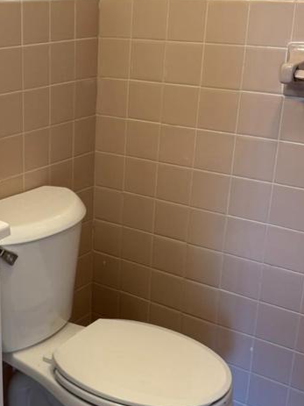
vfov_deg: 34.3
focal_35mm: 56
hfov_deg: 25.5
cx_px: 44
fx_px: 656
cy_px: 217
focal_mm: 6.76
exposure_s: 1/60
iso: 100
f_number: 1.78
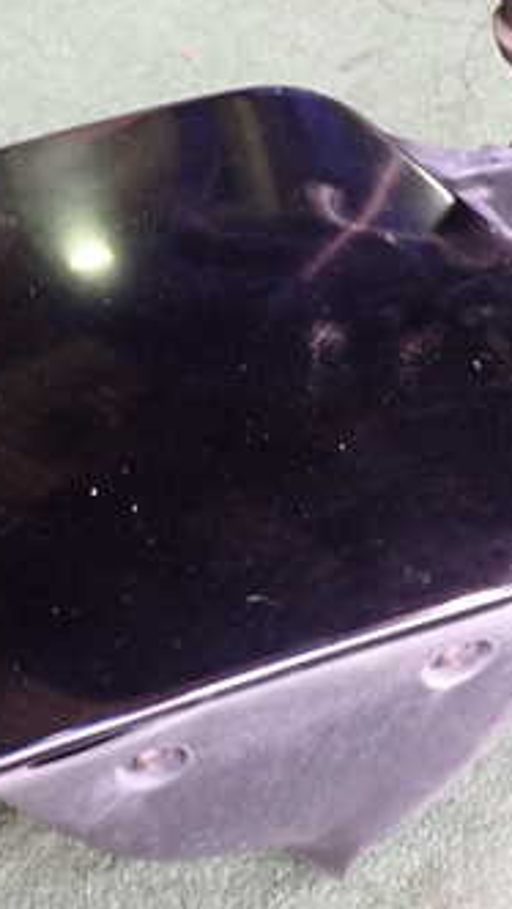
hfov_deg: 20.4
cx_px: 214
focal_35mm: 59
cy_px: 454
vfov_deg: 35.4
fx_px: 1423
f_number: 6.3
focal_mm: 5.4
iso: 320
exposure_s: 1/4
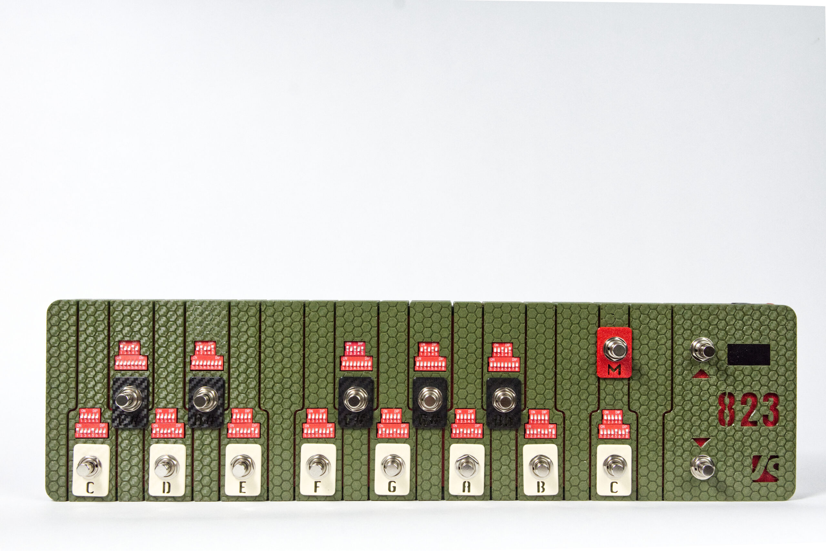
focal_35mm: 48
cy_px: 276
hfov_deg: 41.1
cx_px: 413
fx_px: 1102
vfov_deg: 28.1
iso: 2000
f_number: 6.3
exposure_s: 1/250
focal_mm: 32
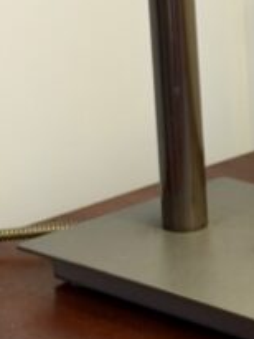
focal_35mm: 240
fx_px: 2346
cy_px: 71
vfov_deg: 8.2
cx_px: 473
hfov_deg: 6.1
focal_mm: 6.76
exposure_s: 1/100
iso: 64
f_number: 1.78
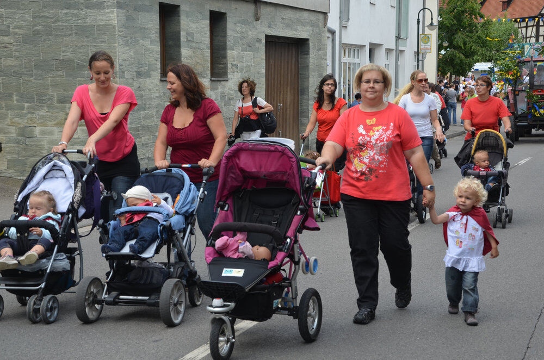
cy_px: 180
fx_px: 1131
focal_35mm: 75
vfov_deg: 18.1
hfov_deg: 27.0
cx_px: 272
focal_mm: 50
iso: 200
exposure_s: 1/250
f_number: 8
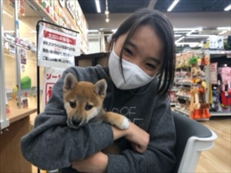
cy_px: 86
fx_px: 187
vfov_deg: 49.7
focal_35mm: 28
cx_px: 116
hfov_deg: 63.4
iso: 40
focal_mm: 3.99
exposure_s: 1/33
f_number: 1.8
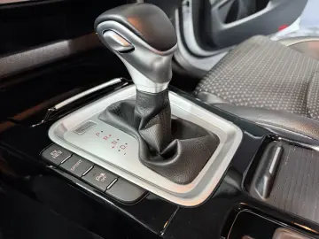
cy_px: 120
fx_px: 221
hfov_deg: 71.6
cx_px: 160
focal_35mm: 24
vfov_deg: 56.8
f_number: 1.78
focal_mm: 6.76
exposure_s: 1/50
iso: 500
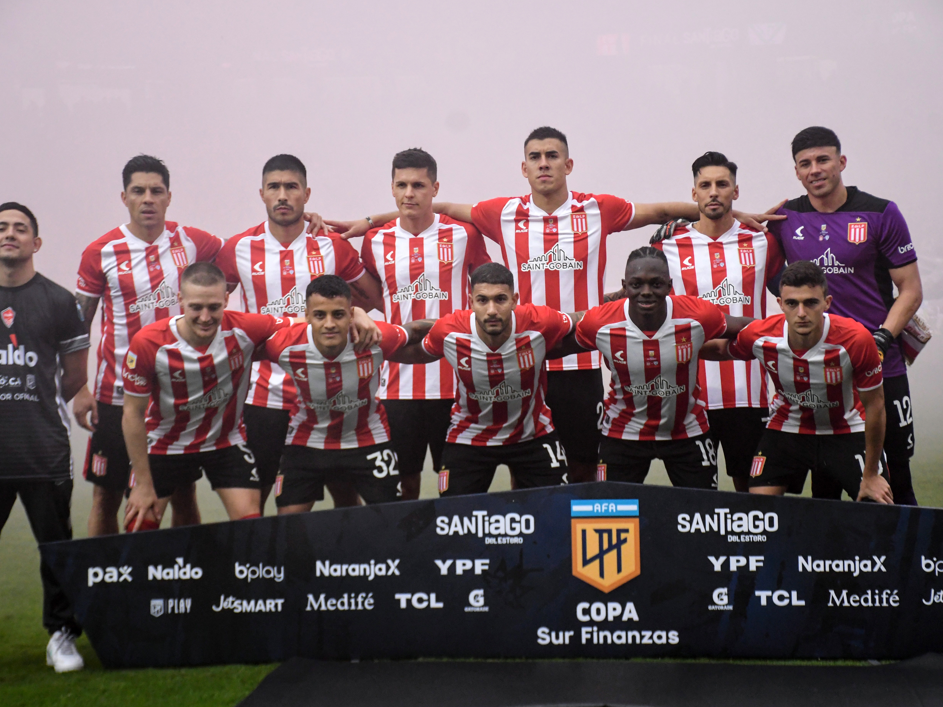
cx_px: 471
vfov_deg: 15.1
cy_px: 353
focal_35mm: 98
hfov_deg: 20.0
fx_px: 2669
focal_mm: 60
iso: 2000
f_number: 5
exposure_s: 1/1600
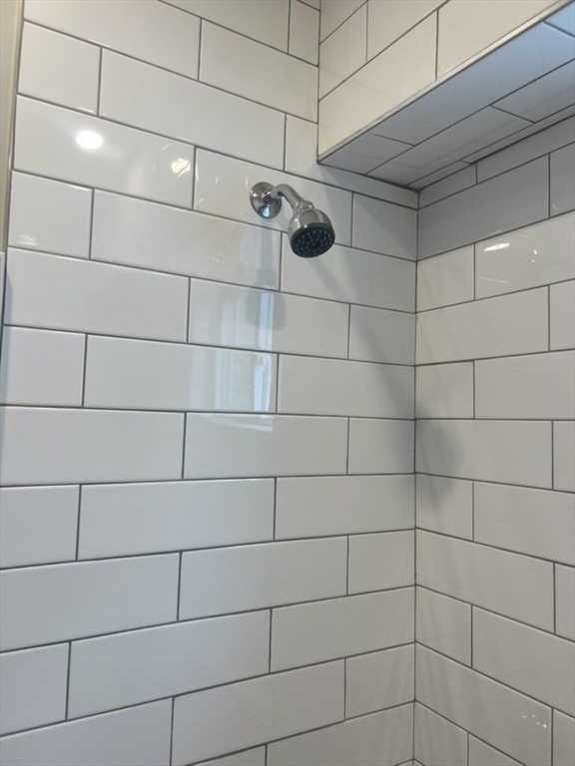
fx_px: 576
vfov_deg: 67.3
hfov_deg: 53.1
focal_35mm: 26
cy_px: 383
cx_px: 288
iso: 50
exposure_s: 1/120
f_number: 1.5
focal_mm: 5.7
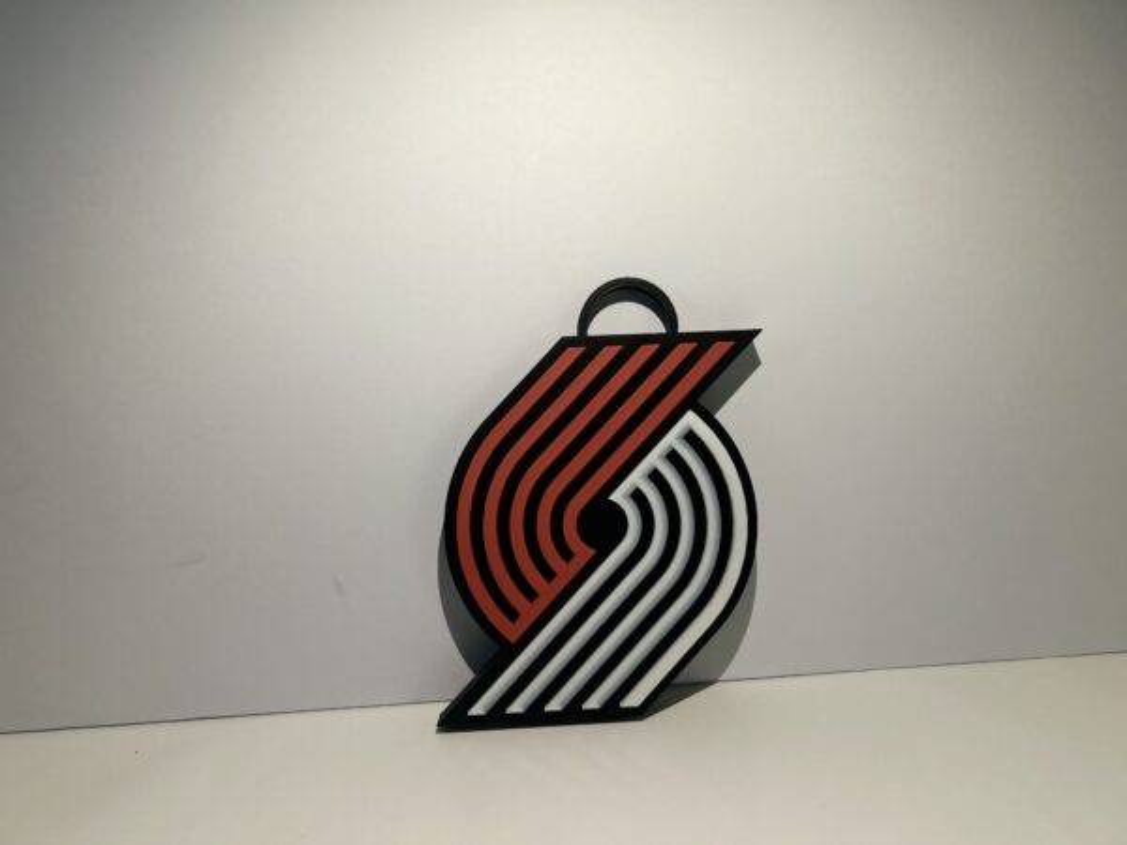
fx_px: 846
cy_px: 422
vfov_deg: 53.1
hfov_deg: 67.3
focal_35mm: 26
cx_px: 564
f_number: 1.5
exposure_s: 1/60
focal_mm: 5.7
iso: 160
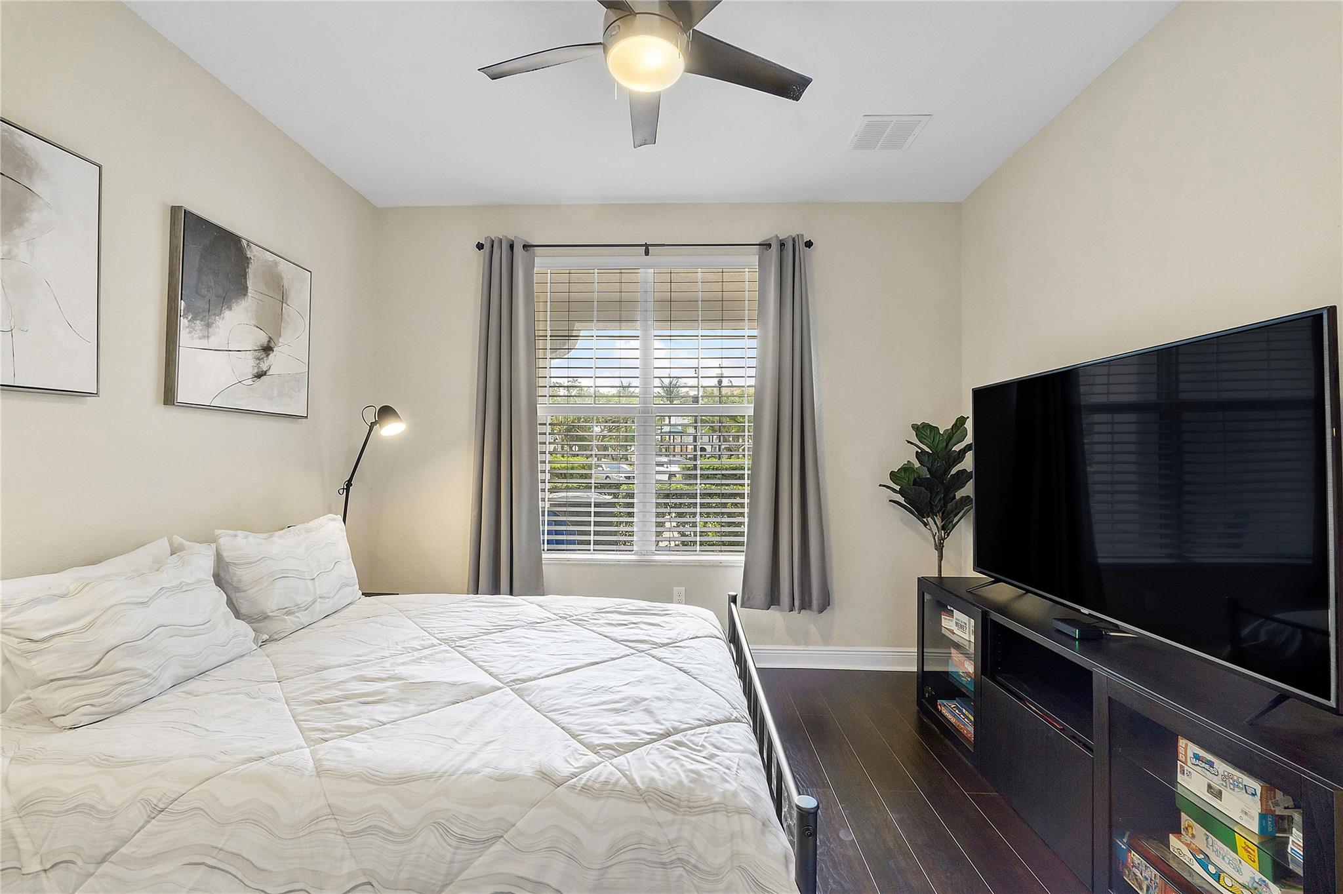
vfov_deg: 77.3
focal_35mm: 15
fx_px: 559
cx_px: 672
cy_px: 447
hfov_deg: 100.4
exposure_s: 1/8
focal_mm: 10
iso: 160
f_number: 11
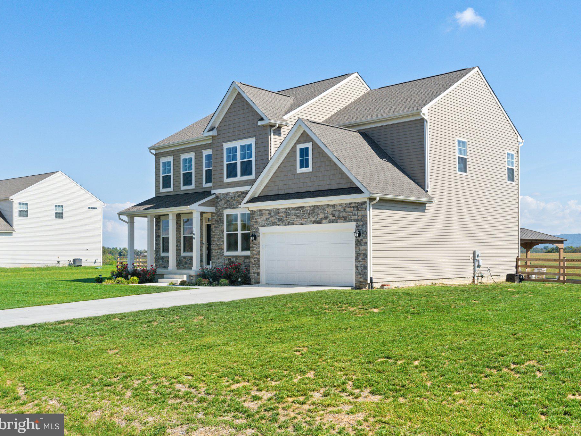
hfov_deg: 48.9
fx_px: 638
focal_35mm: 38
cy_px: 218
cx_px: 321
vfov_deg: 37.7
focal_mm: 35
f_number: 8
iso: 640
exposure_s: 1/1600
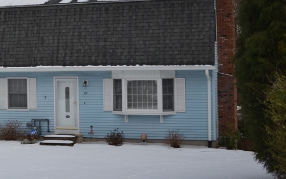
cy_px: 43
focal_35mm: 83
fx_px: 647
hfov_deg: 24.3
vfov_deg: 15.7
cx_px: 33
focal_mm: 28
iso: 100
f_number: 7.1
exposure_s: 1/200
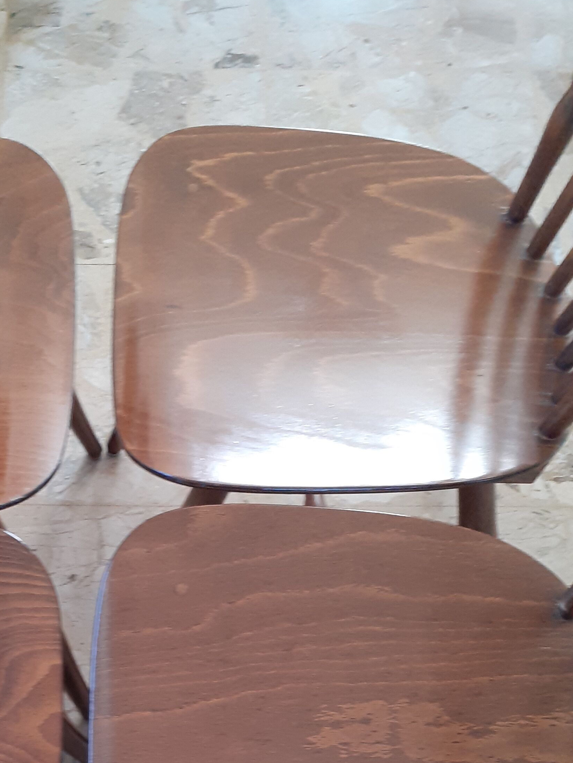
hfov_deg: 27.7
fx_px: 1125
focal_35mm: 51
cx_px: 74
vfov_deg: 35.0
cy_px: 705
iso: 200
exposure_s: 1/50
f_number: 1.9
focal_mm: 3.6
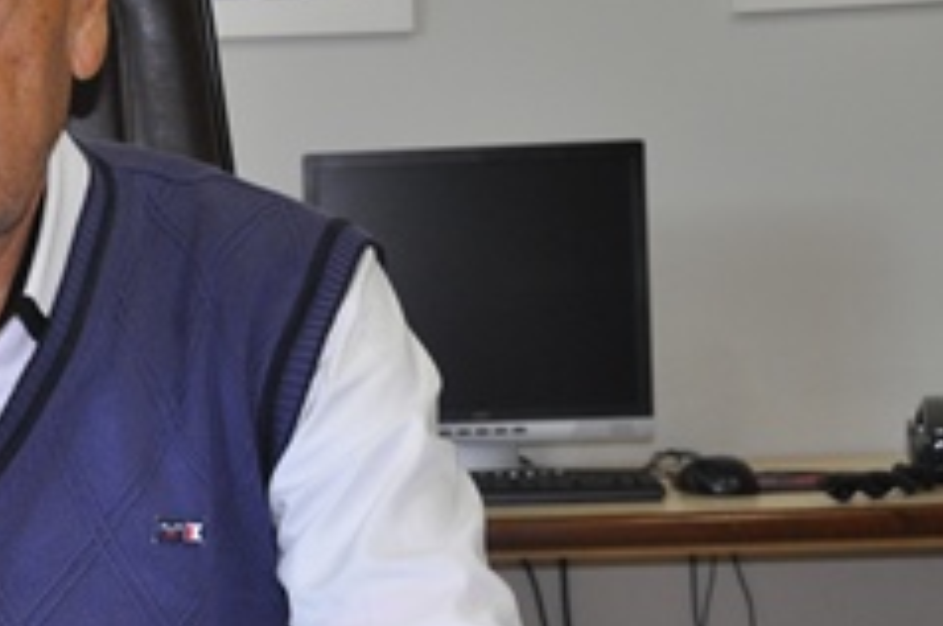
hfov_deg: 18.5
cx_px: -162
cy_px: 311
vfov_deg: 13.0
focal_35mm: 105
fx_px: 2747
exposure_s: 1/60
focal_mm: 26
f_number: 4
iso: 800
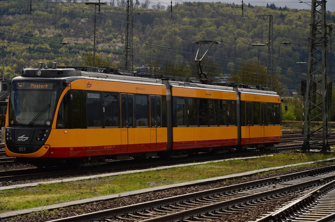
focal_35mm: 114
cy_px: 111
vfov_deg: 12.0
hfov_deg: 18.0
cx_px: 166
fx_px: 1055
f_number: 8
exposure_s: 1/800
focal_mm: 75
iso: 200
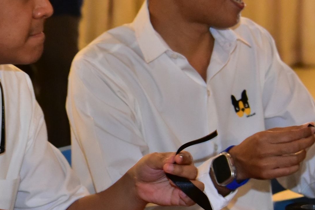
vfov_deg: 6.1
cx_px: 8
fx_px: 1978
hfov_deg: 9.1
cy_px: 61
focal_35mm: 226
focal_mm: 98
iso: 8000
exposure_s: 1/100
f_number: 6.3
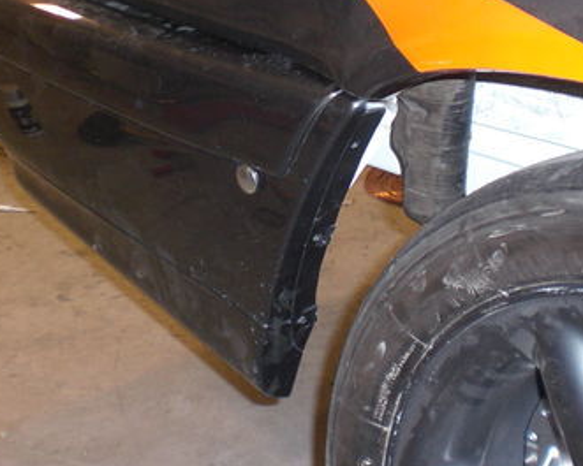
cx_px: 255
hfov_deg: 27.9
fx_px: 1174
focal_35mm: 68
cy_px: 132
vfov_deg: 22.3
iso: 200
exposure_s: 1/60
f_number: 3.1
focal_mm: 6.3
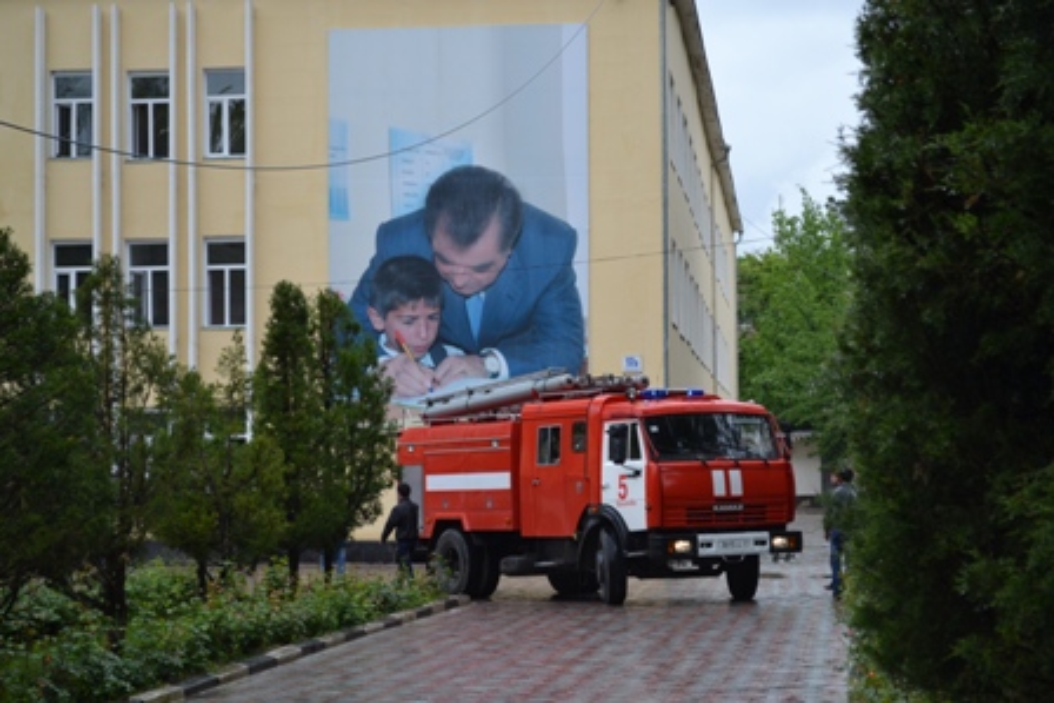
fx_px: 2416
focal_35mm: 82
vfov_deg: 16.6
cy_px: 352
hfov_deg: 24.6
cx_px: 527
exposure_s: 1/160
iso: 100
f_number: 5.6
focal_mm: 55
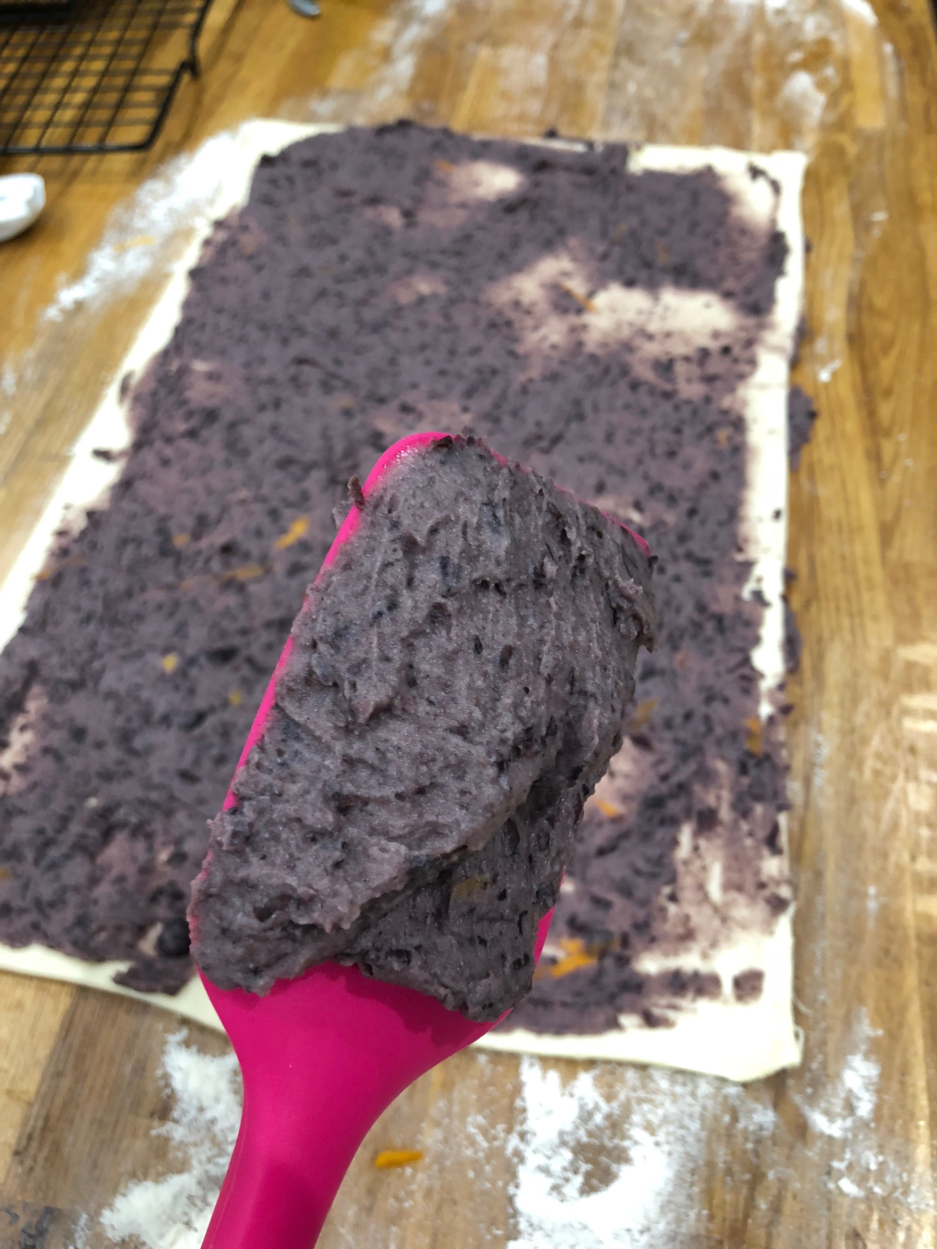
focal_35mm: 28
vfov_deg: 63.4
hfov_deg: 49.7
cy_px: 624
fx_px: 1011
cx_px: 468
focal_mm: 4
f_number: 1.8
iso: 64
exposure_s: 1/15
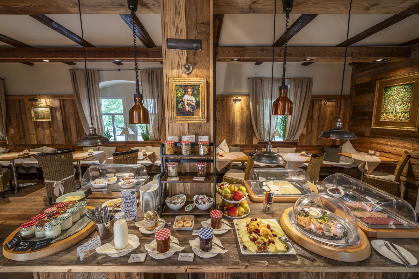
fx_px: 163
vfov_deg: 81.2
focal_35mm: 14
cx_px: 210
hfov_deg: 104.2
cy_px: 140
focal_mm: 14
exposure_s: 1.3
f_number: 8
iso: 100
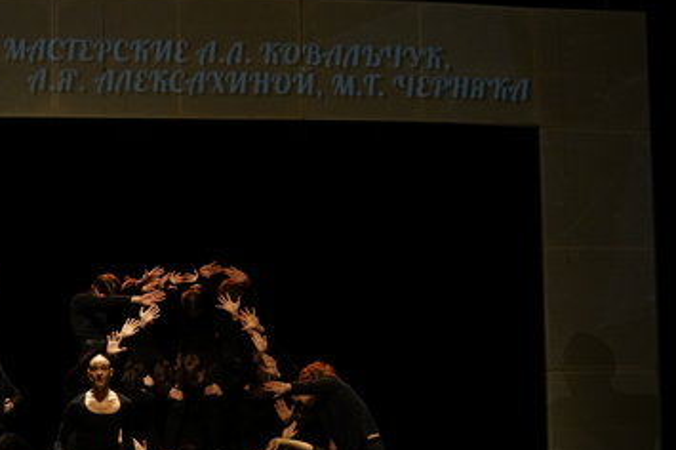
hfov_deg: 25.1
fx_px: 1482
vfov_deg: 17.2
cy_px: 315
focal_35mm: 79
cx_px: 91
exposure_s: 1/200
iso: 1600
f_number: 4.5
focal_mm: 35
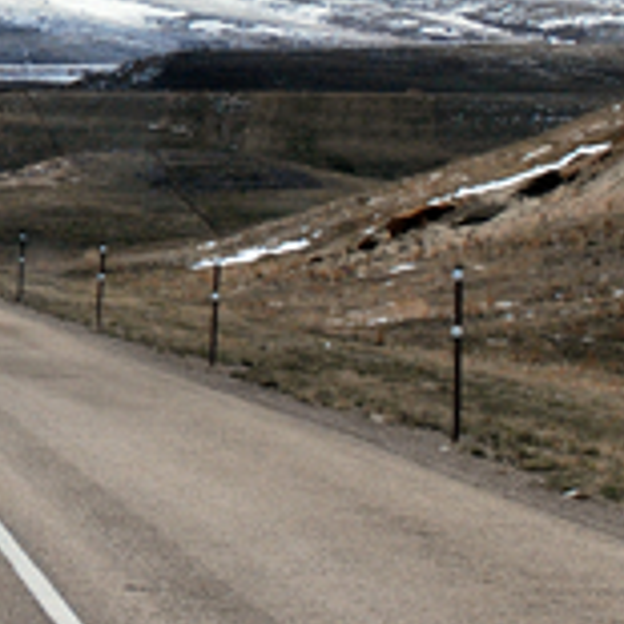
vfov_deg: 5.0
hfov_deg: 5.0
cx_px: -346
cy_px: -153
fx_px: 7077
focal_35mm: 347
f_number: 11
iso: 400
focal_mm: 70
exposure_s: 1/2000
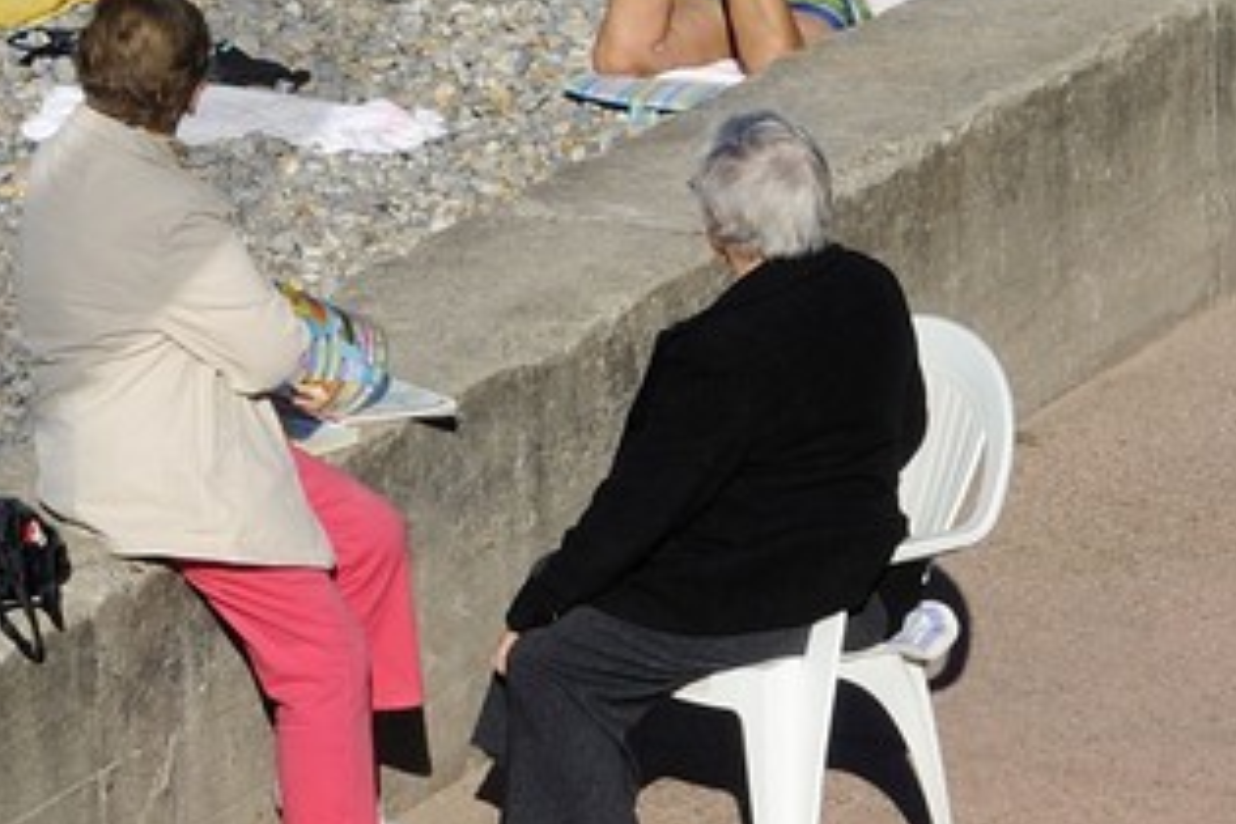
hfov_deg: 7.1
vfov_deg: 4.8
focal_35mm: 284
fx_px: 9750
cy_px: -836
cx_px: -1008
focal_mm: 56
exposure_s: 1/200
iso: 200
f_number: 14
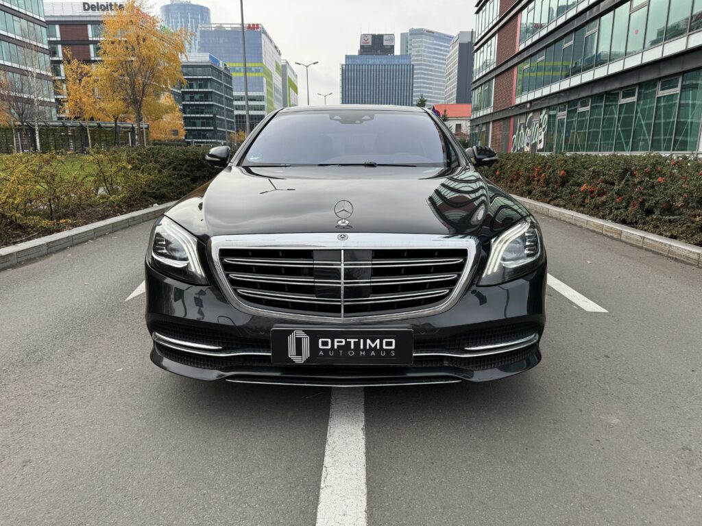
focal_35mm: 24
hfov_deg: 71.6
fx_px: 487
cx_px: 351
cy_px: 263
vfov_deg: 56.8
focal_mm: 6.86
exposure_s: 1/1059
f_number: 1.78
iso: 80
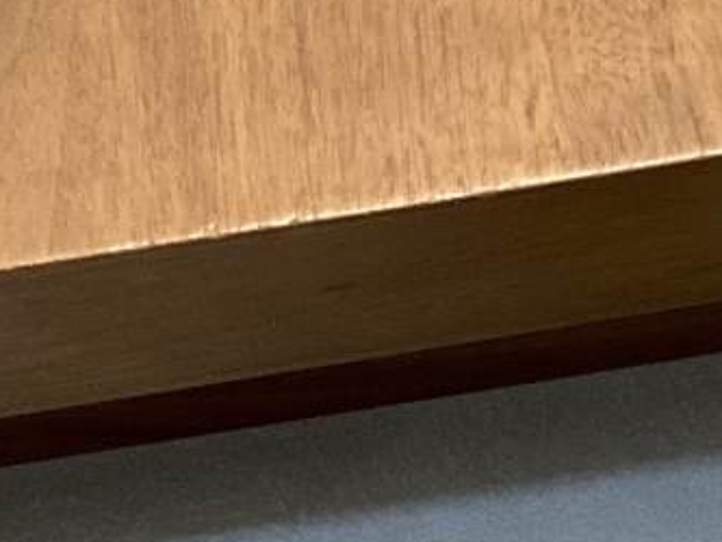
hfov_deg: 8.8
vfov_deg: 6.4
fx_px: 4695
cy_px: 1164
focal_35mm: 225
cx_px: 666
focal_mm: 6
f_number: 2
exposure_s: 1/100
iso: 125
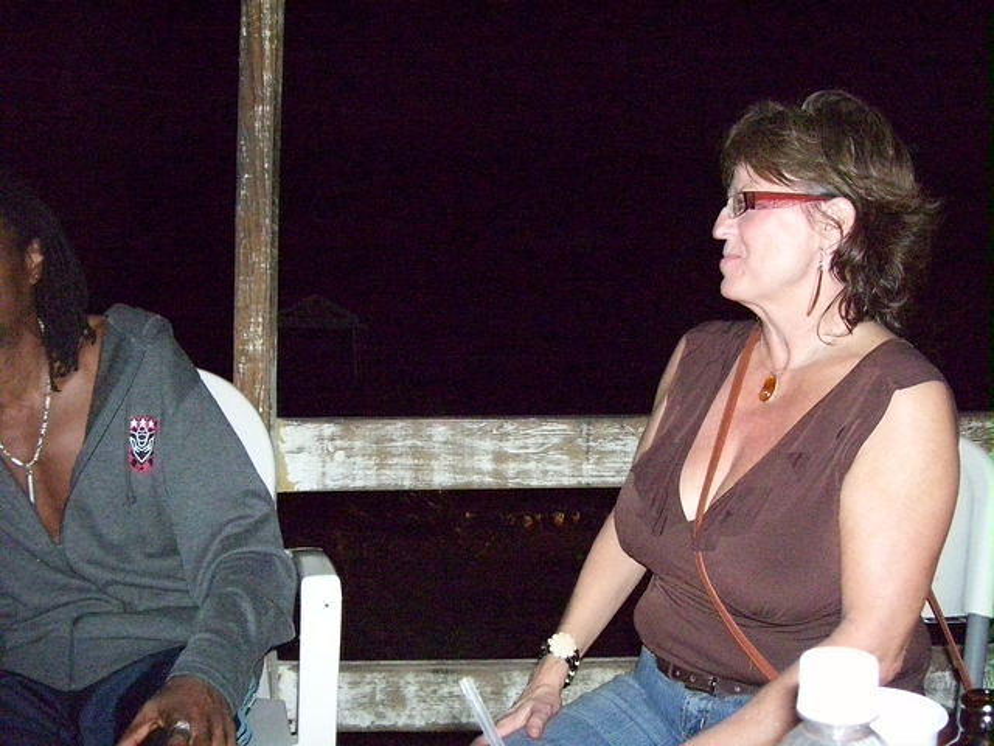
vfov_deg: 39.7
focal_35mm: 36
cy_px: 373
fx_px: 1034
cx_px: 497
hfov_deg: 51.4
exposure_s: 1/60
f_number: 2.7
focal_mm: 6
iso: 1250
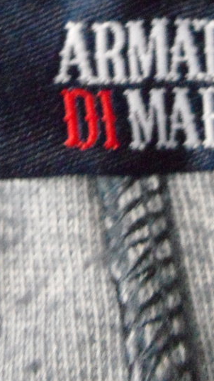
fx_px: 655
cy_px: 64
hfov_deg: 18.5
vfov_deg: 31.3
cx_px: 148
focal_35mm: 65
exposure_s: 1/30
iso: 800
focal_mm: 4.1
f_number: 2.9
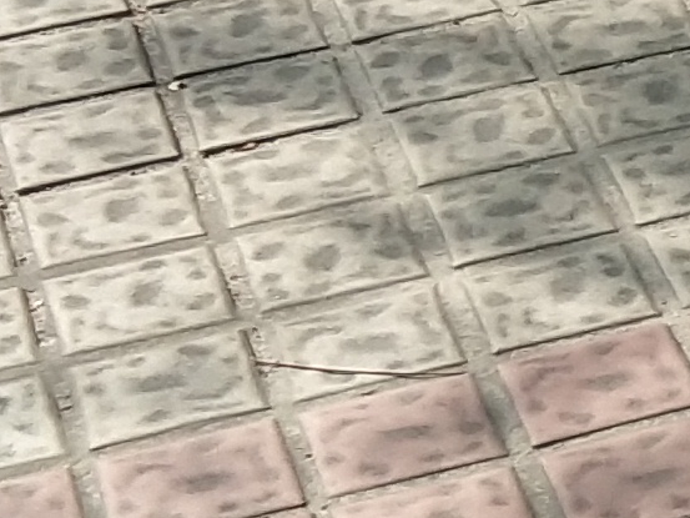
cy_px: 283
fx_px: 4645
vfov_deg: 6.4
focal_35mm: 233
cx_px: 1895
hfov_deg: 7.6
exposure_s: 1/554
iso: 50
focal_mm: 3.69
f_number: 2.2
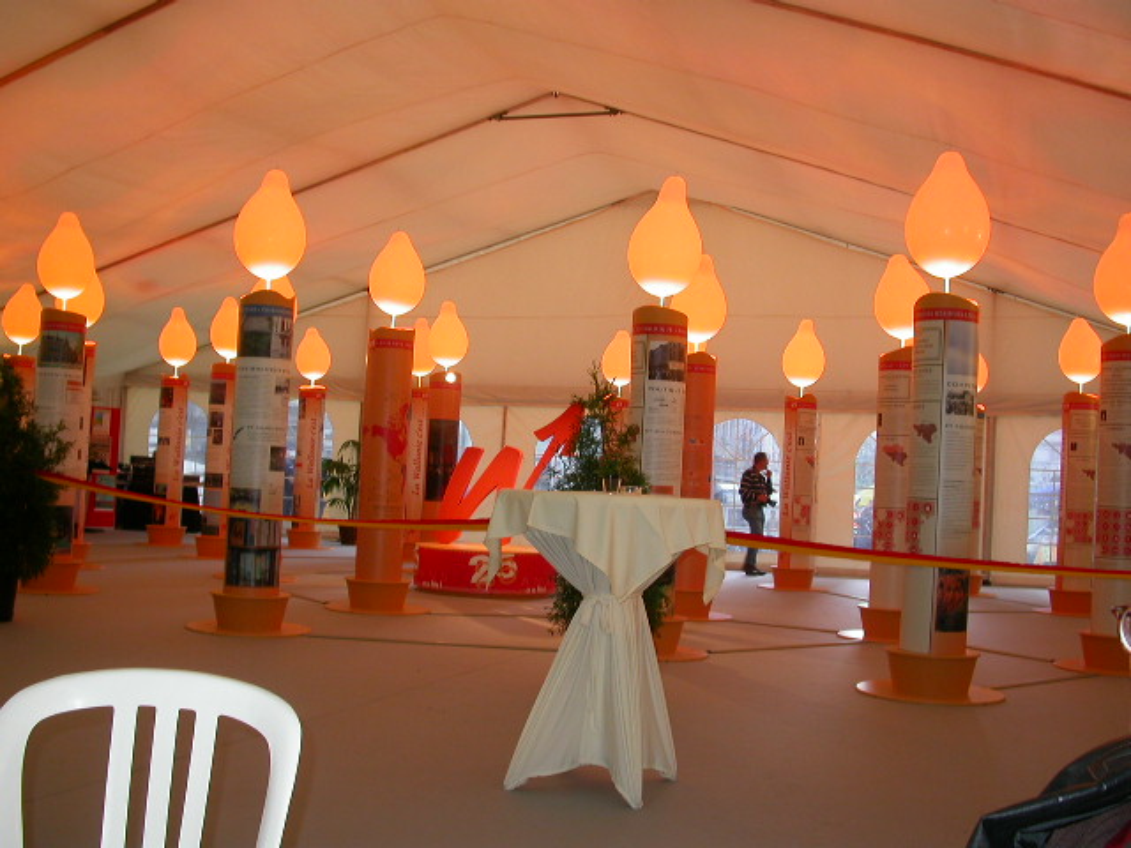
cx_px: 566
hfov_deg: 49.0
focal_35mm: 38
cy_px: 424
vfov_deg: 37.7
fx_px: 1242
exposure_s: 1/48.6
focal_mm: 7.85
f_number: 2.6
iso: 100
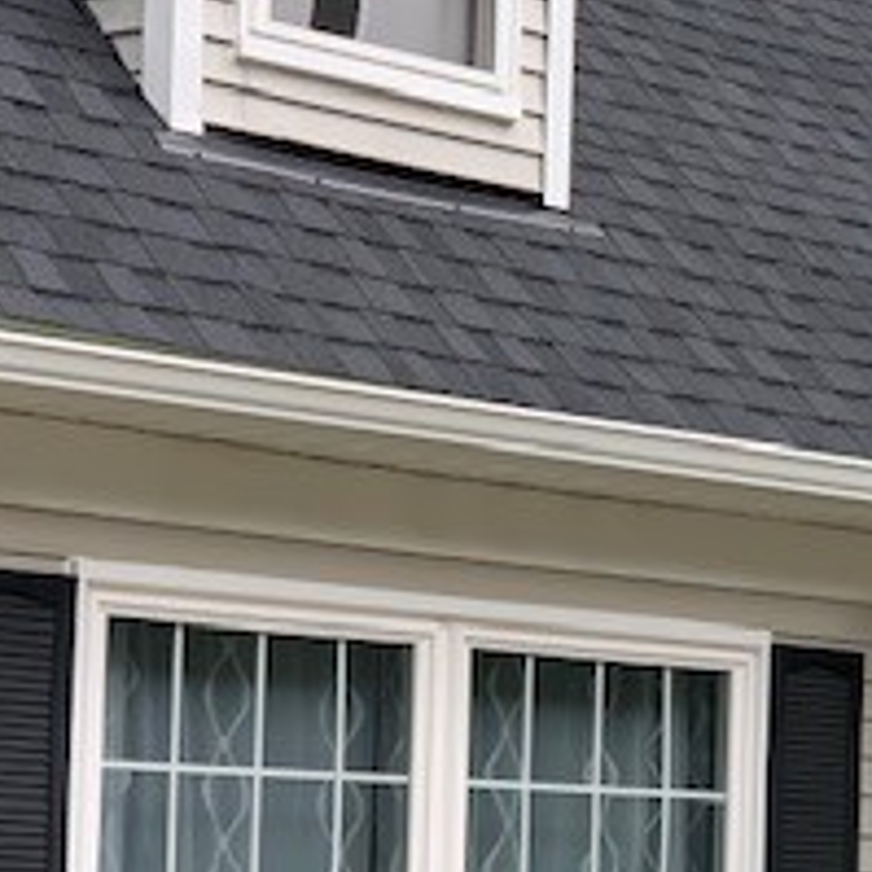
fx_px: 4218
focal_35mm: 148
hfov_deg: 11.7
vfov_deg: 11.8
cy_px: 627
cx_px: 811
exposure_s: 1/70
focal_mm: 6
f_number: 2.4
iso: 16
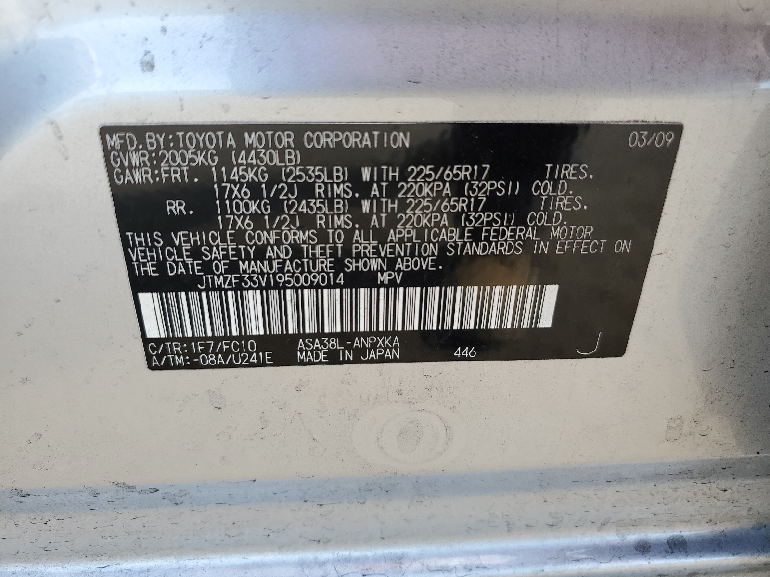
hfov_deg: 67.3
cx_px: 385
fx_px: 578
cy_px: 288
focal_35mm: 26
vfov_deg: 53.1
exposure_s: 1/333
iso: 50
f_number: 1.5
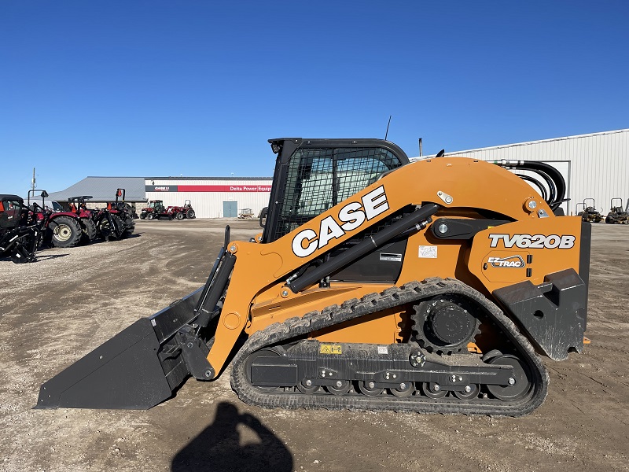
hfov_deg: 67.3
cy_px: 236
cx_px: 314
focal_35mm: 26
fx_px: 472
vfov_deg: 53.1
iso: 32
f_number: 1.6
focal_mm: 4.2
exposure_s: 1/5051
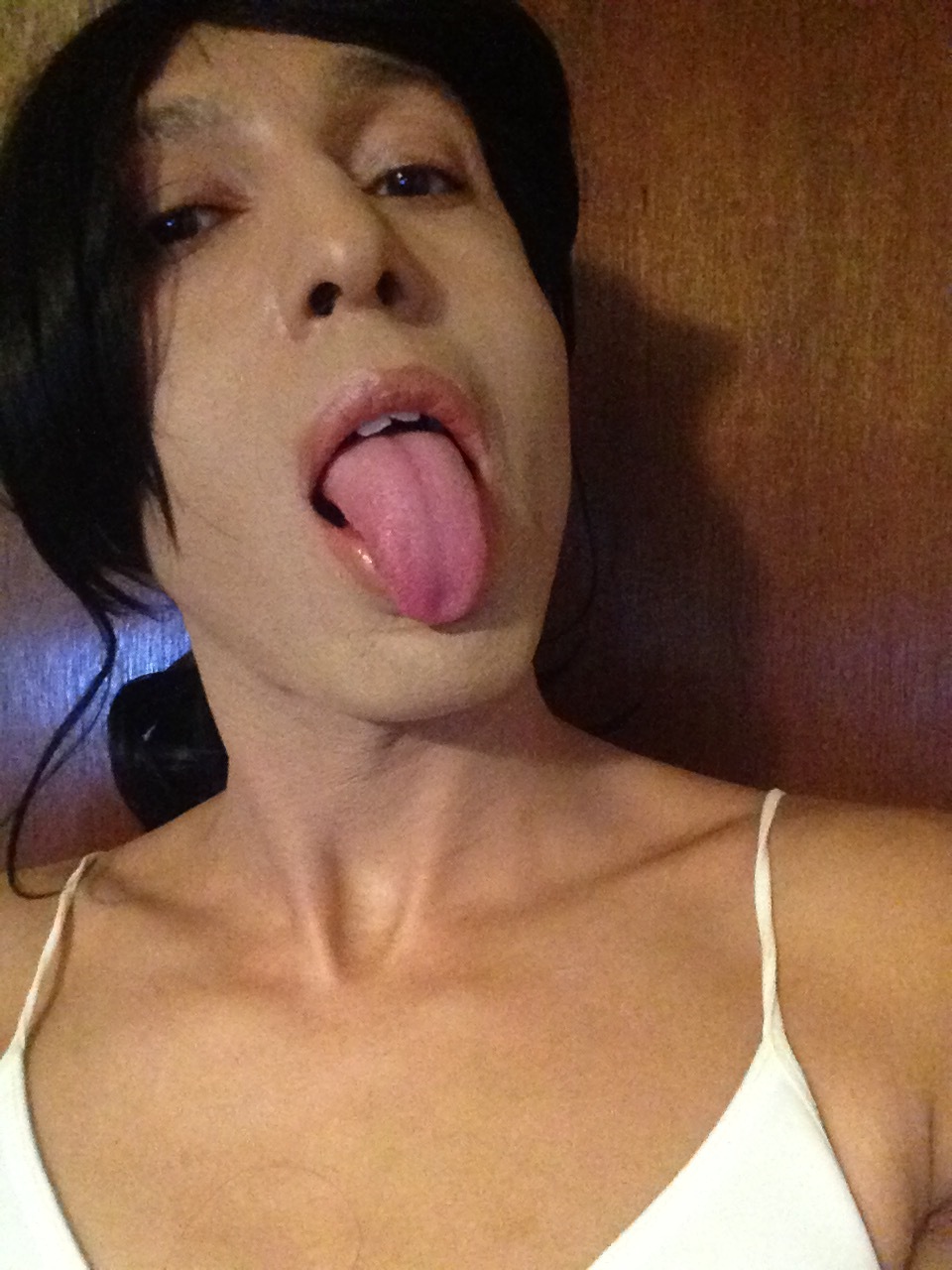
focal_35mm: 33
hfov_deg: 42.9
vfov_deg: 55.4
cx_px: 476
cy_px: 635
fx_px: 1210
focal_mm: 2.15
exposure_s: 1/15
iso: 1600
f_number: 2.4
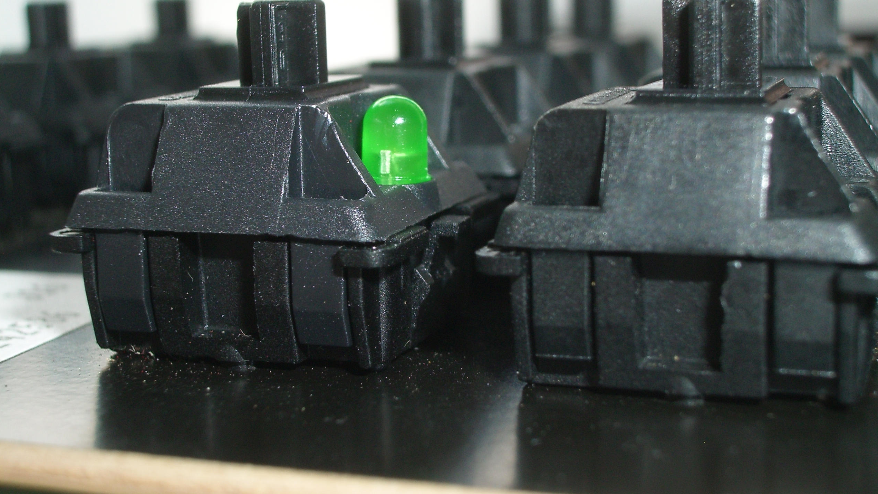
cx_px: 441
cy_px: 227
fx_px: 1583
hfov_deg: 31.0
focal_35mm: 68
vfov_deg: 17.7
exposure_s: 1/60
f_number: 5.6
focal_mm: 10.2
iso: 80
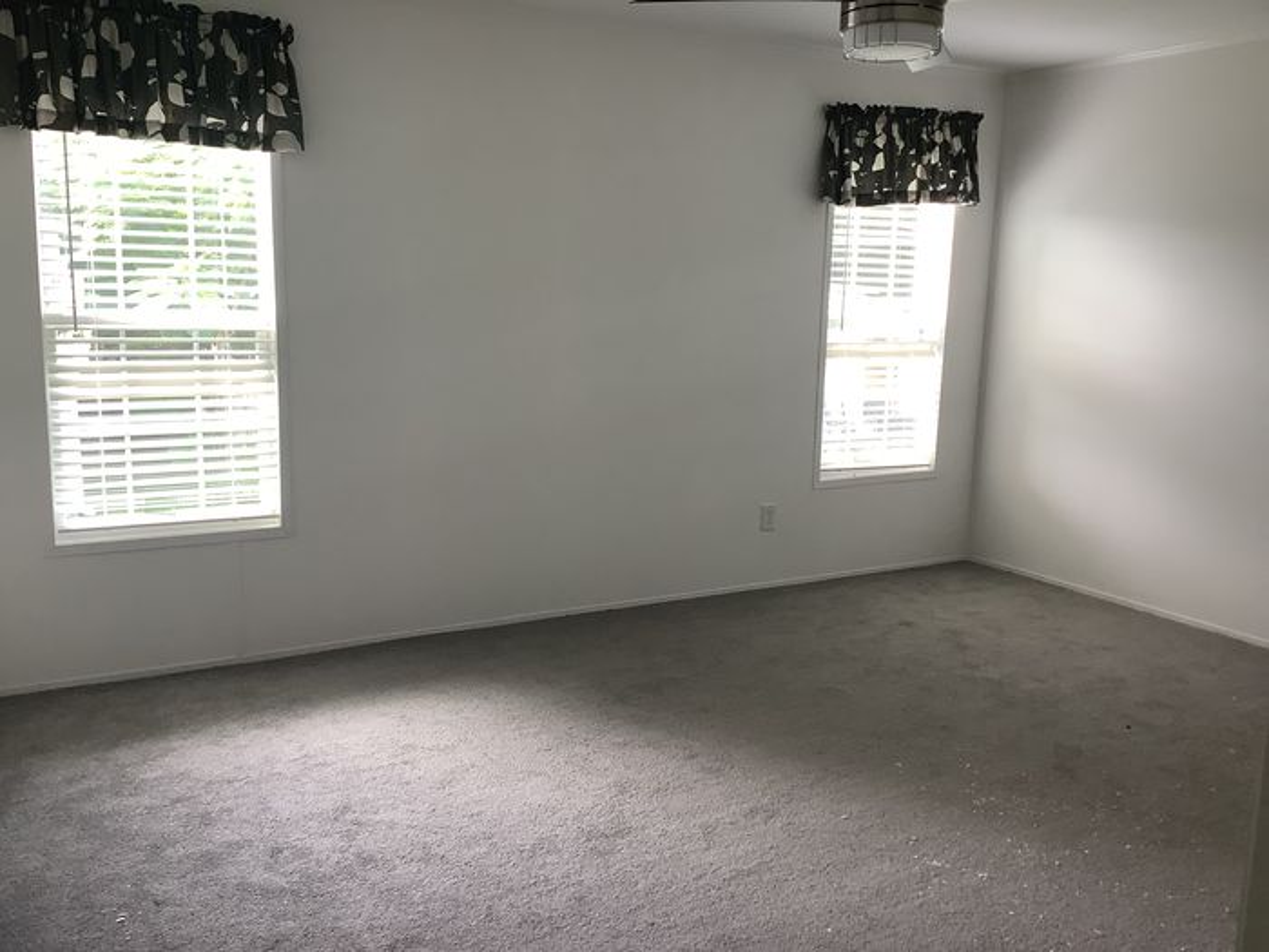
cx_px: 634
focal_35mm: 31
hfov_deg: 58.4
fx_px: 1136
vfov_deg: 45.4
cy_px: 476
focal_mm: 3.3
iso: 50
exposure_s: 1/60
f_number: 2.4
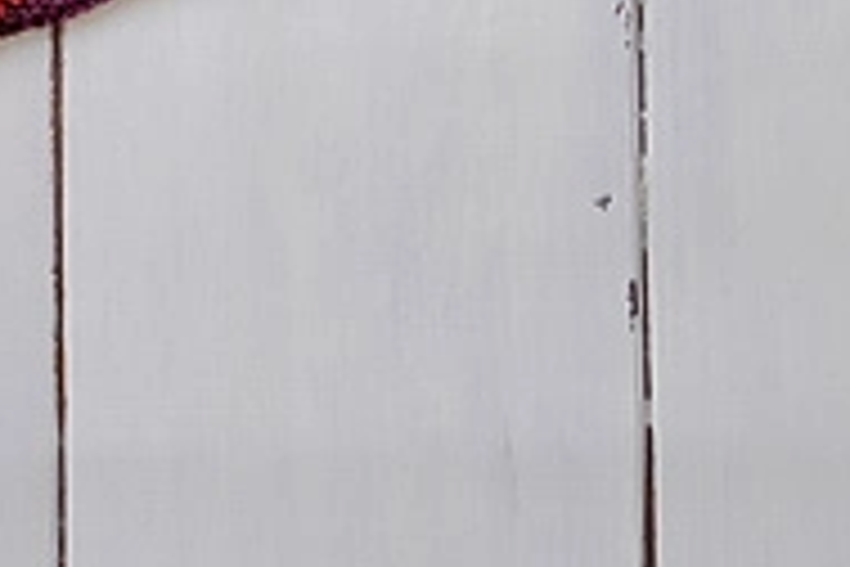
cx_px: 31
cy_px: -376
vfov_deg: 11.5
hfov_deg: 17.9
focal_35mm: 112
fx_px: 2644
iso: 1000
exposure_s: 1/100
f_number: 4
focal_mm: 22.3
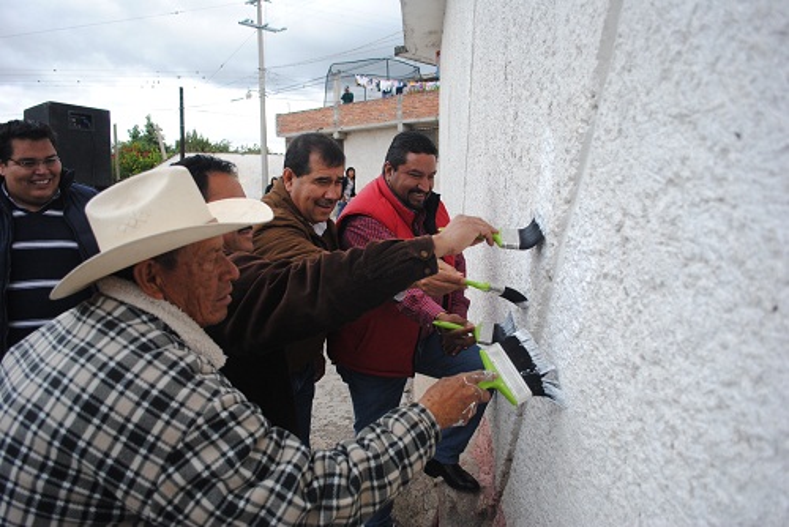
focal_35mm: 27
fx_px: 592
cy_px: 264
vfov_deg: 48.0
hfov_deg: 67.4
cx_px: 394
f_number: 3.5
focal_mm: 18
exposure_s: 1/800
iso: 200
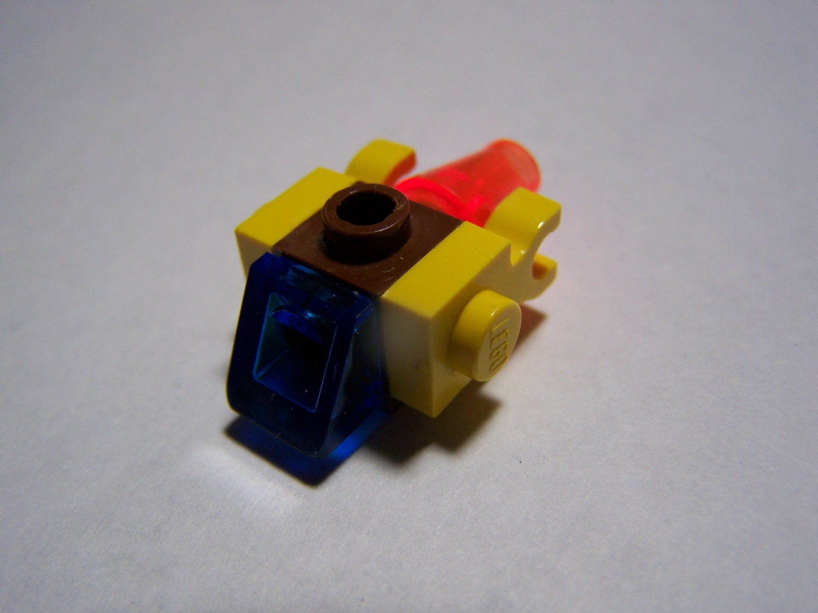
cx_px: 409
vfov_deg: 37.7
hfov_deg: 49.0
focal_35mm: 38
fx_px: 898
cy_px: 306
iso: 80
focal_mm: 6.3
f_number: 2.8
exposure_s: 1/100
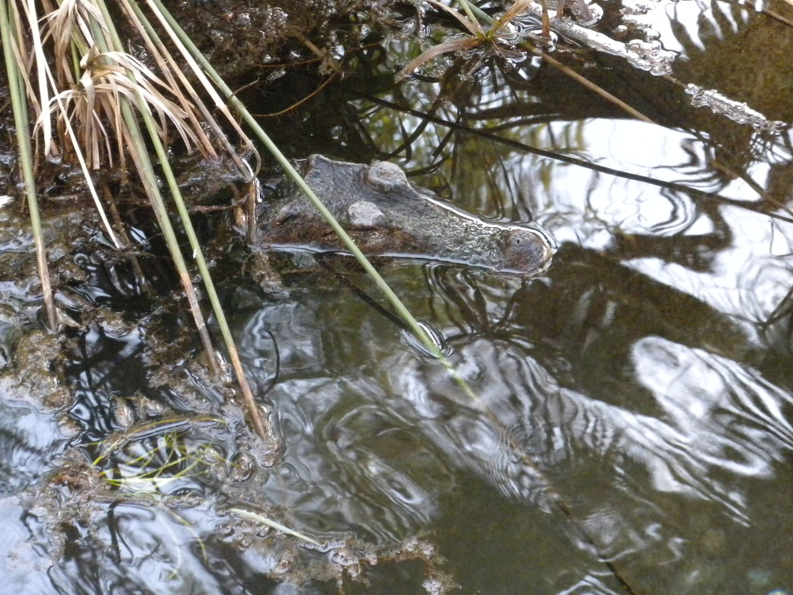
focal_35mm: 120
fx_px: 2749
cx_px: 395
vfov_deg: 12.3
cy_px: 298
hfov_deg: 16.4
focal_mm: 21
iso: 800
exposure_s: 1/119
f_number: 5.1
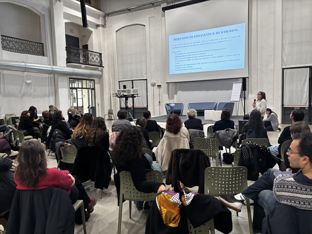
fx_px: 234
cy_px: 117
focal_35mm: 26
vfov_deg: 53.1
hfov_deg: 67.3
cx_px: 156
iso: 200
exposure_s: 1/49
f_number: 1.6
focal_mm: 5.96
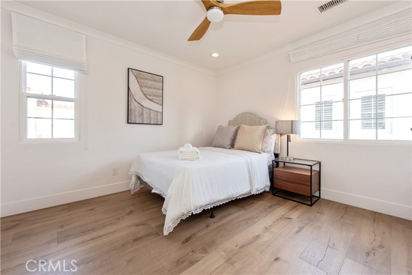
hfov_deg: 104.2
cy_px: 138
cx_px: 206
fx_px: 160
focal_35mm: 14
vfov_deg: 81.2
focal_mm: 14
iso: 450
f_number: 5.6
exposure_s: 1/125
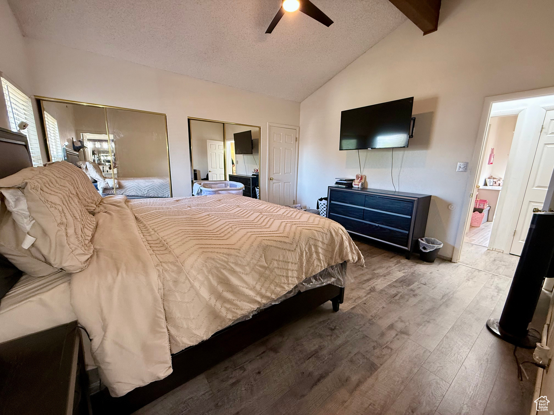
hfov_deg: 102.1
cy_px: 208
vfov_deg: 85.7
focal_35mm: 14
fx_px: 224
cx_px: 277
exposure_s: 1/60
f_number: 2.2
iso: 320
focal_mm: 2.22
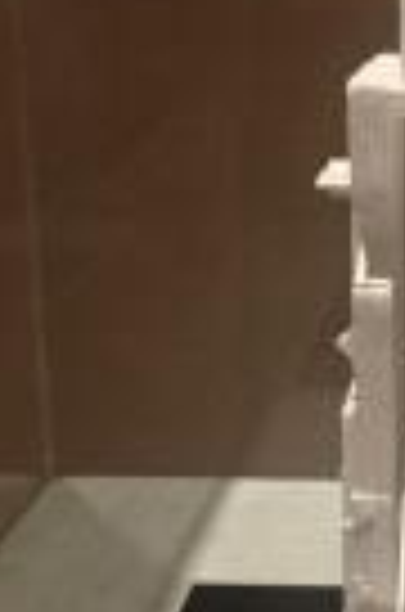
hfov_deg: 11.7
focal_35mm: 110
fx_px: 1866
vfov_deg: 18.3
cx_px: 675
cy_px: 549
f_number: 2.4
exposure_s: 1/30
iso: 250
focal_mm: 5.79
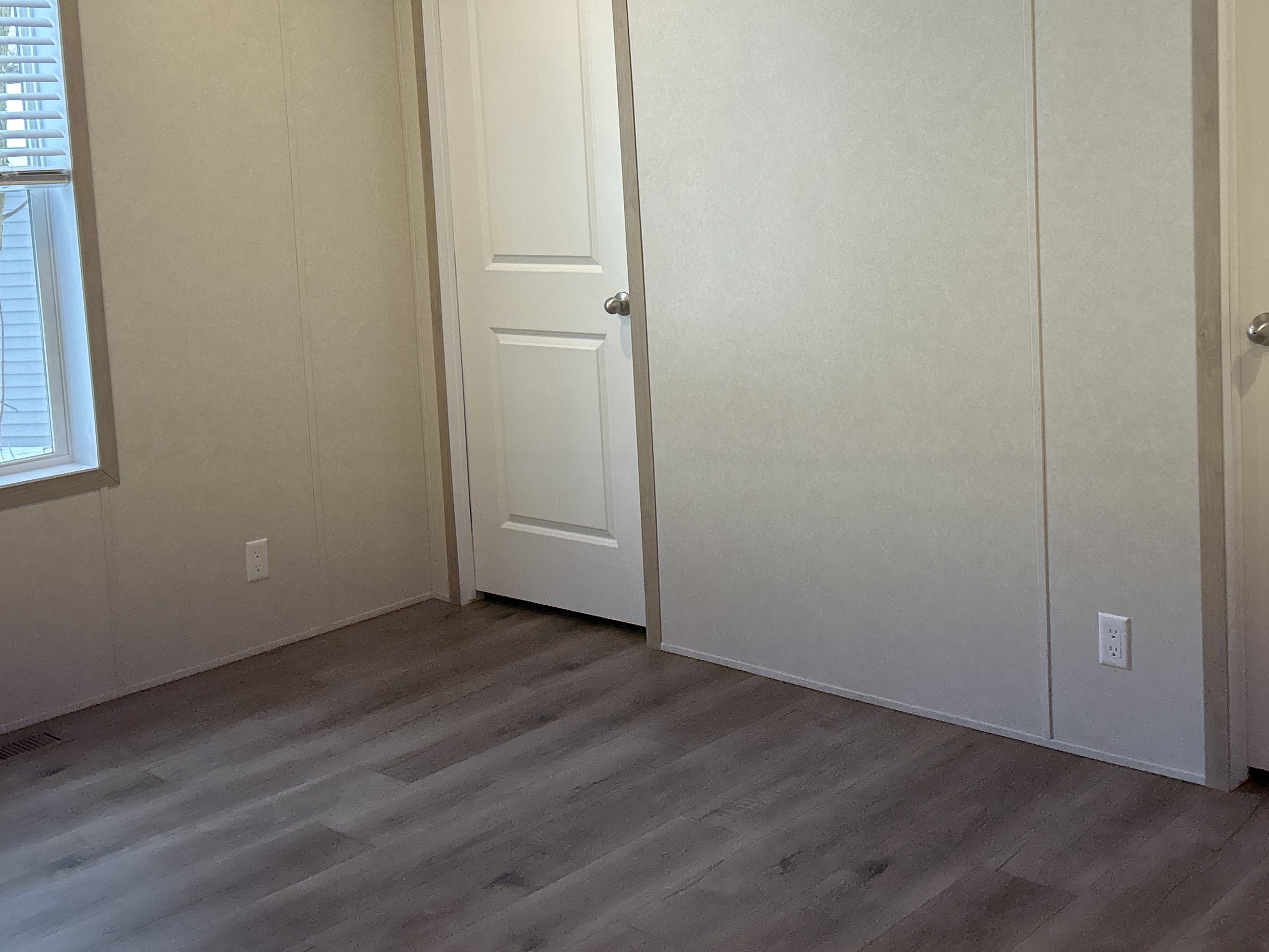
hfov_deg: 43.8
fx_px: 1576
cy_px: 281
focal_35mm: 43
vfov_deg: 33.2
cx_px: 704
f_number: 1.5
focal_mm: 5.7
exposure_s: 1/155
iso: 64
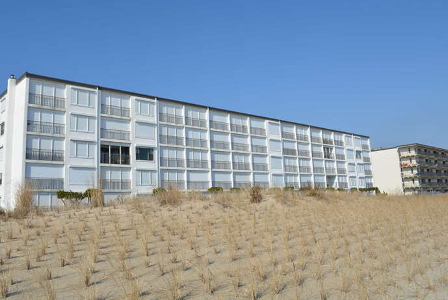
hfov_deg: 61.8
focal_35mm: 30
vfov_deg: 43.7
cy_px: 138
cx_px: 207
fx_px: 374
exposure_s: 1/320
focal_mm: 18
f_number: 9
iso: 100
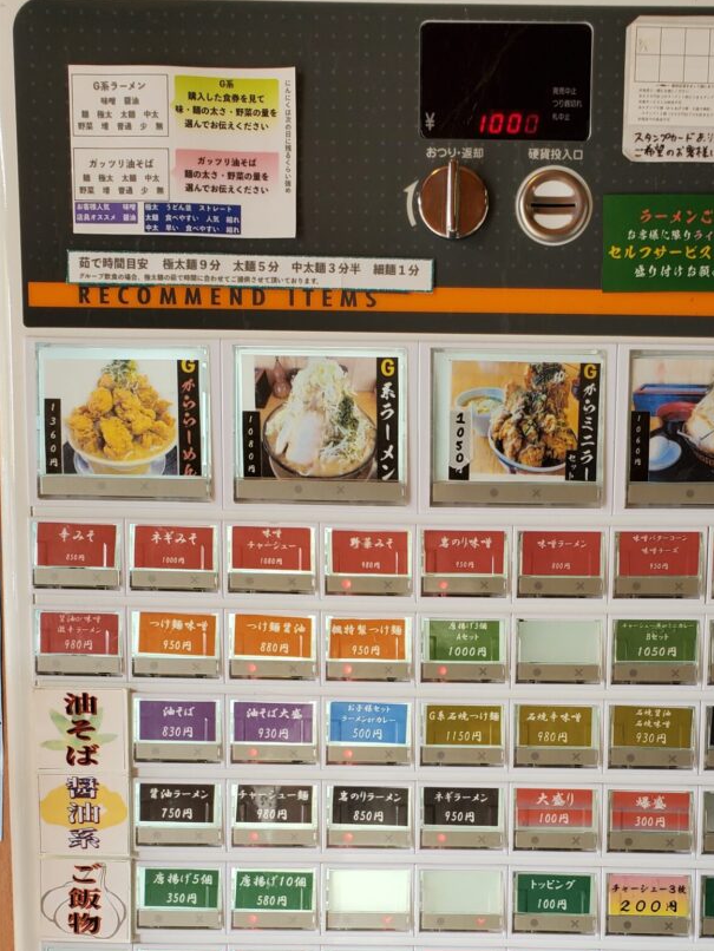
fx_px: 1182
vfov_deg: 42.4
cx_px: 494
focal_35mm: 43
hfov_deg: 33.2
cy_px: 725
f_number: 2.4
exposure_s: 1/139
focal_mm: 4.3
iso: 50
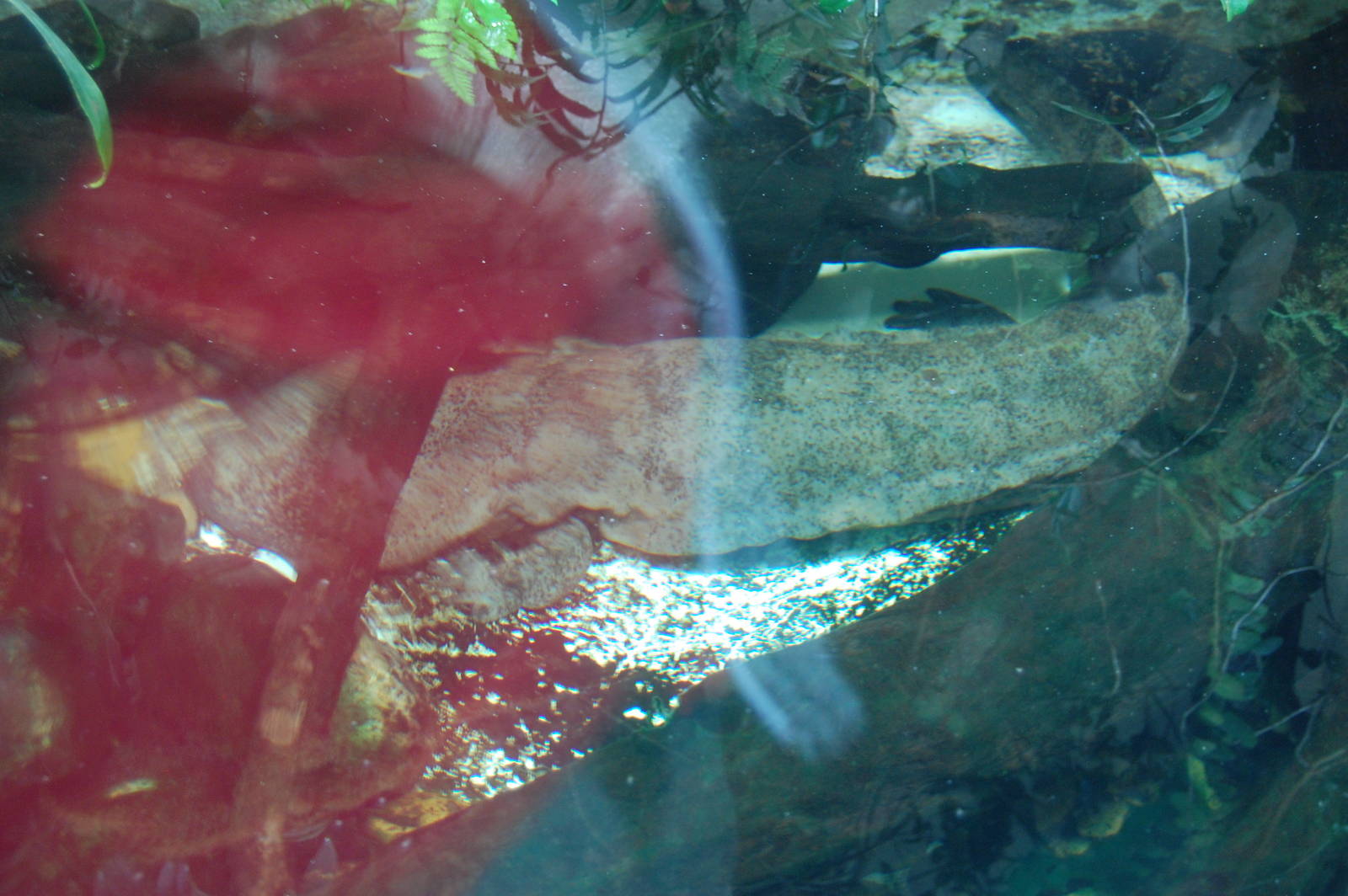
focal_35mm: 52
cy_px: 448
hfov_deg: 37.9
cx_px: 674
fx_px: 1964
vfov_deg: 25.7
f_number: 4.8
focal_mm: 35
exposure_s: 1/13
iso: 800
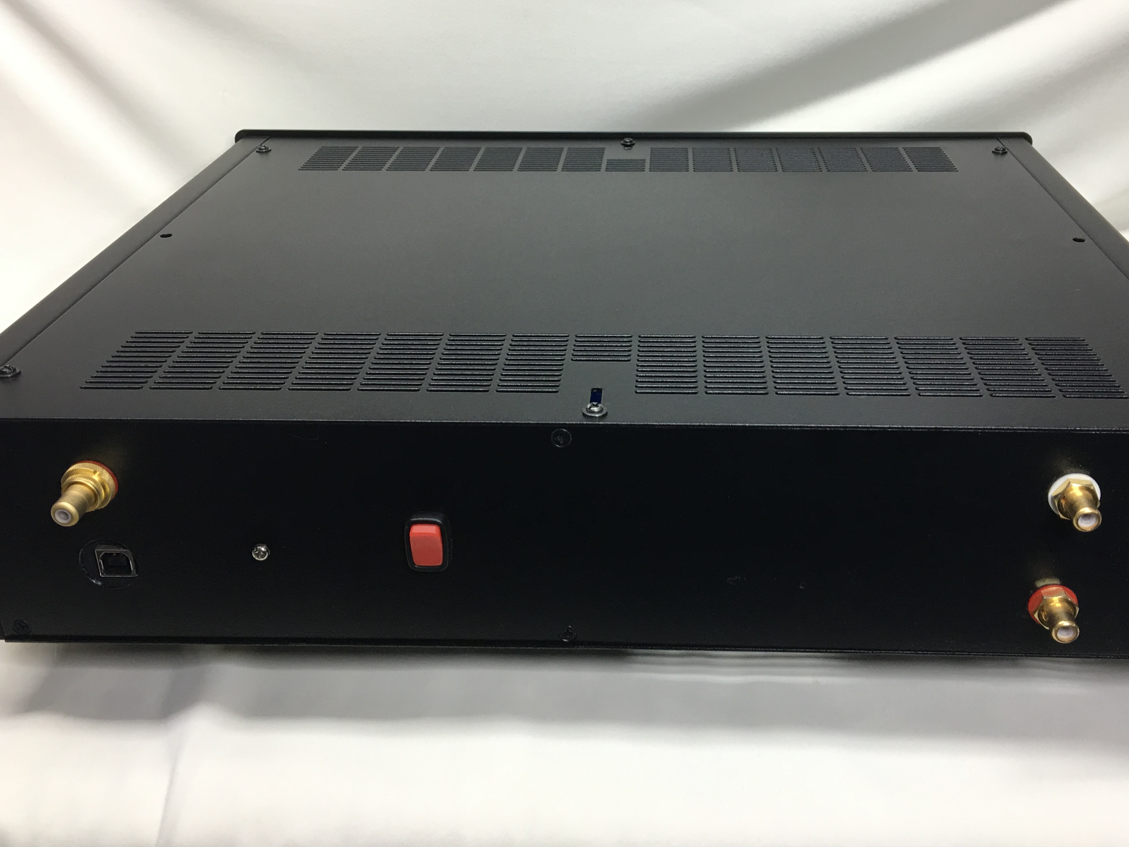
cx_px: 634
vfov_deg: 38.6
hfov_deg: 50.0
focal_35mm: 37
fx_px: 1207
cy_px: 371
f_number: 2.2
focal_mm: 4.15
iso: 32
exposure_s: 1/17
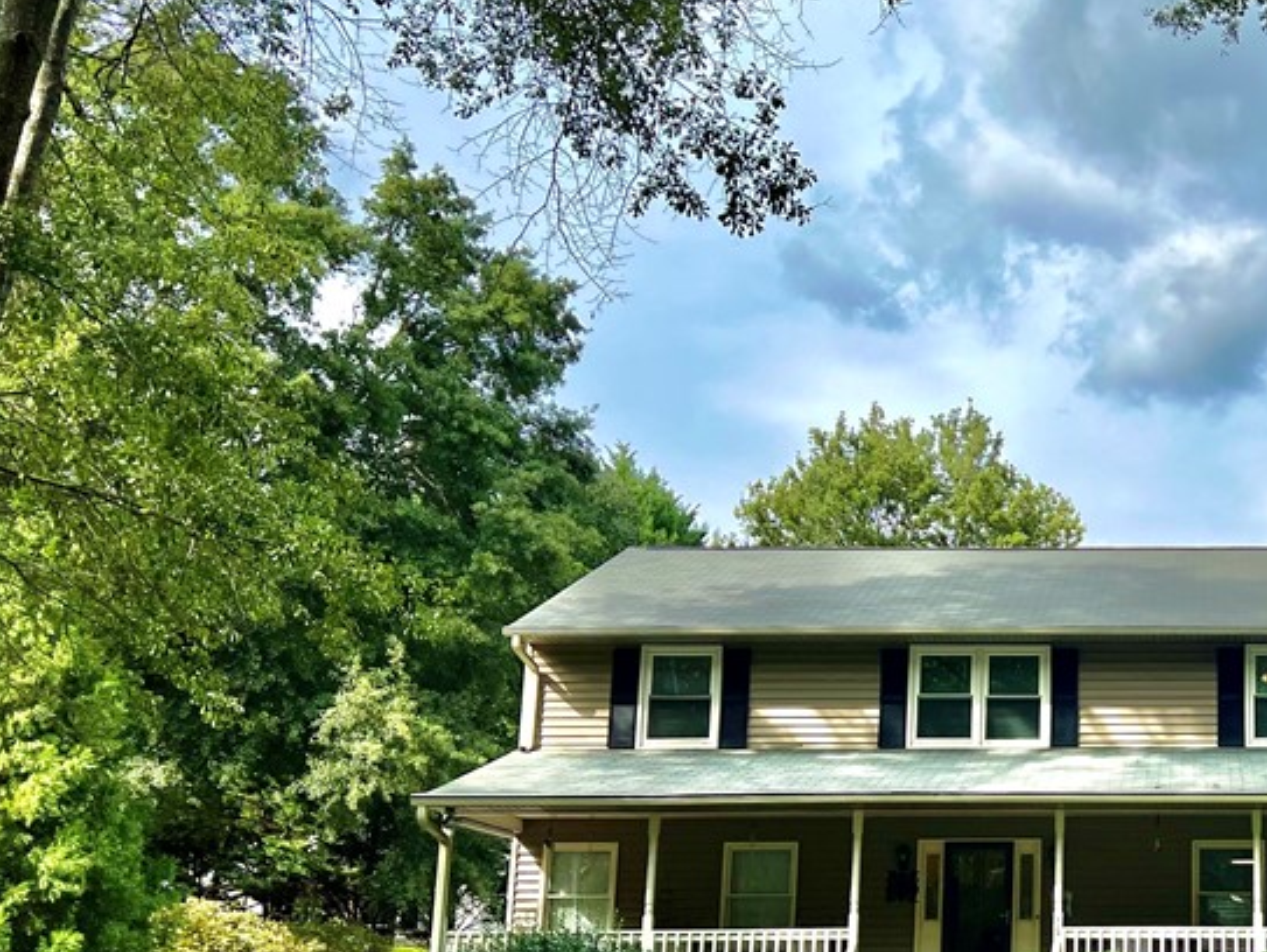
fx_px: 1795
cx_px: 1176
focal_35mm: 49
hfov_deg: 36.1
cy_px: 628
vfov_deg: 29.5
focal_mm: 5.7
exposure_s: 1/3831
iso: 50
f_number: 1.5
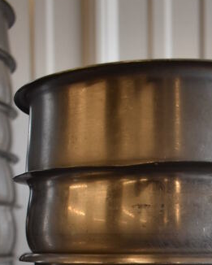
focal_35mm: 71
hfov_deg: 21.3
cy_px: 334
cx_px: 167
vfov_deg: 23.9
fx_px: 557
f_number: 3.5
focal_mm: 18
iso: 500
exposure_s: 1/250
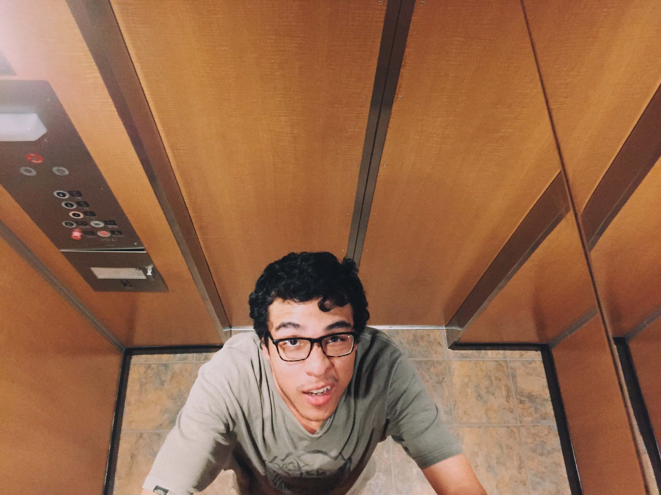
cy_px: 248
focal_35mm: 29
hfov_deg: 61.7
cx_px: 330
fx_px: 554
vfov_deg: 48.2
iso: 250
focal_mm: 4.15
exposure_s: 1/15
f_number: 2.2
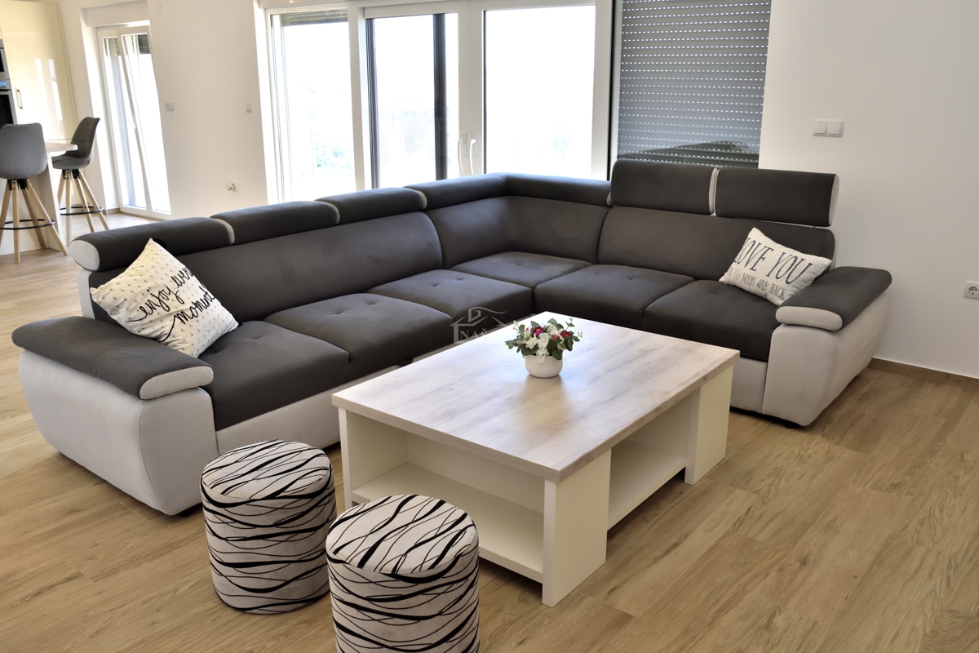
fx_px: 816
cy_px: 326
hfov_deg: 61.9
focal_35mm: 30
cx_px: 490
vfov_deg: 43.6
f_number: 6.3
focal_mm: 20
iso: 800
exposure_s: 1/160
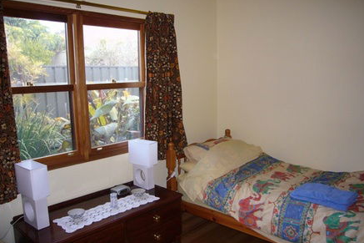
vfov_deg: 43.5
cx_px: 181
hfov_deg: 61.9
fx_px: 303
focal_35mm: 30
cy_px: 138
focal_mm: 4.6
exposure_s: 1/30
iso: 100
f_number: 2.8
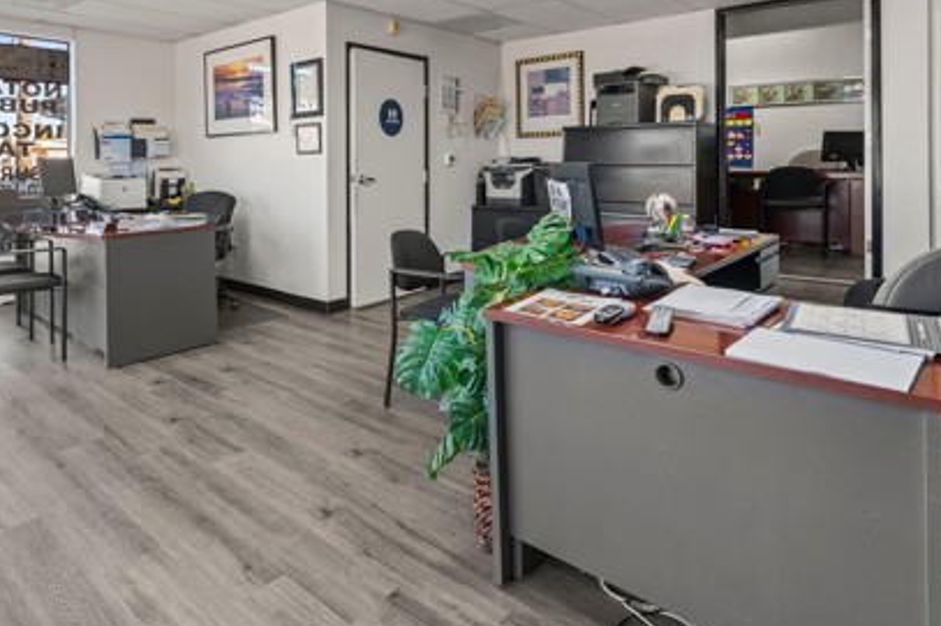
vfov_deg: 55.0
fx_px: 575
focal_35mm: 22
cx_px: 363
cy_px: 171
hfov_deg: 77.4
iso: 500
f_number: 7.1
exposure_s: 1/6
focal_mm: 14
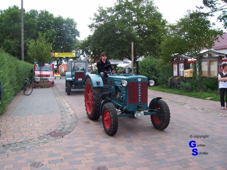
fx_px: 223
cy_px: 85
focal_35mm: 34
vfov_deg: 41.8
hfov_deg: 54.0
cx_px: 114
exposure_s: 1/233
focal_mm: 5.6
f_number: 5.1
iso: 80
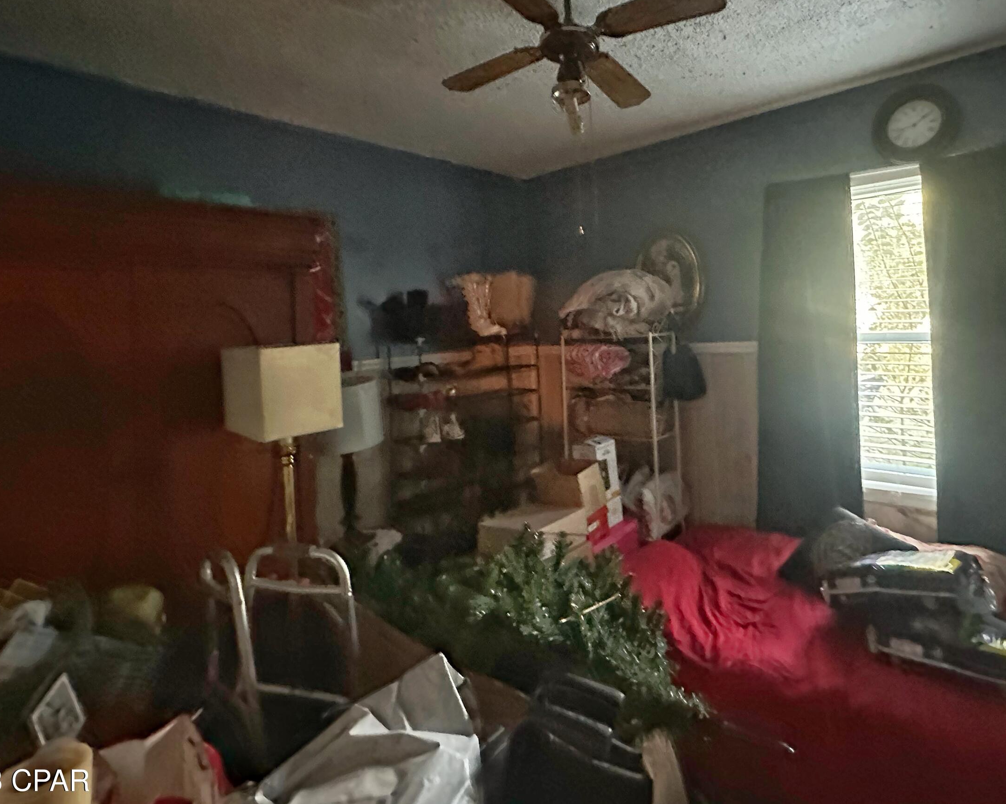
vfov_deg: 69.8
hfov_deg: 82.1
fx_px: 566
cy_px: 305
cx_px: 613
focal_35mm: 19
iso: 1600
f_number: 2.2
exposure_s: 1/30
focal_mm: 2.22
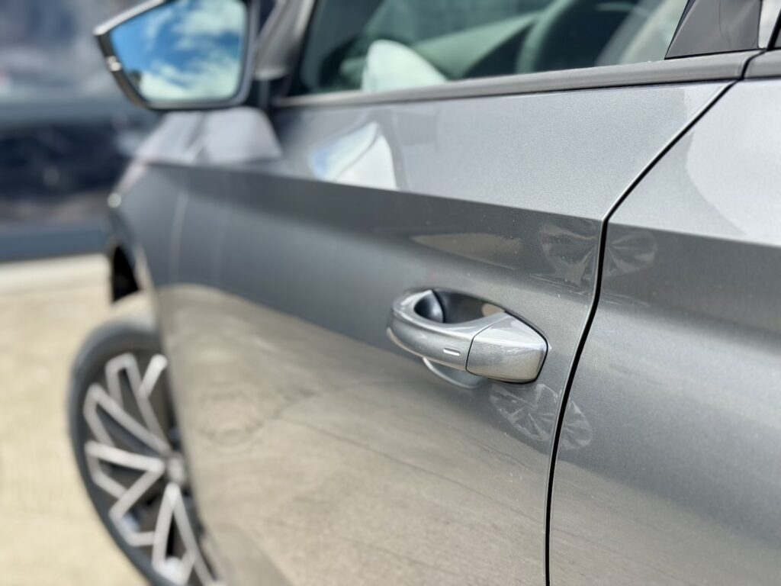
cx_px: 390
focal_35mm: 48
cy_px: 293
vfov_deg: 30.3
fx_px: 1083
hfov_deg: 39.7
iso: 64
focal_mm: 6.76
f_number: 1.78
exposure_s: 1/582
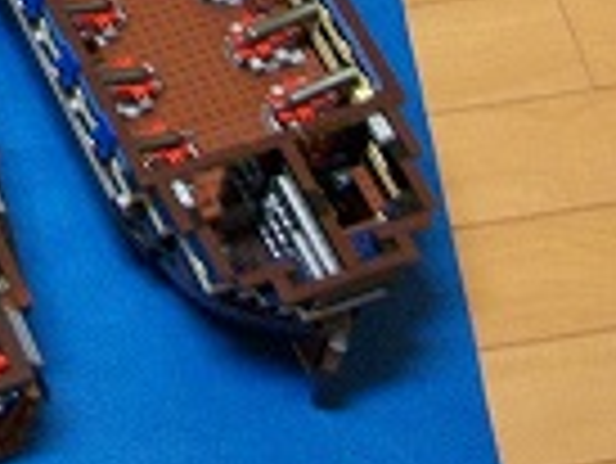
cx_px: -297
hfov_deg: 12.3
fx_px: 2725
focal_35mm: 153
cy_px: -396
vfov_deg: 9.2
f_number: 3.1
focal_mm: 6.3
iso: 237
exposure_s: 1/8
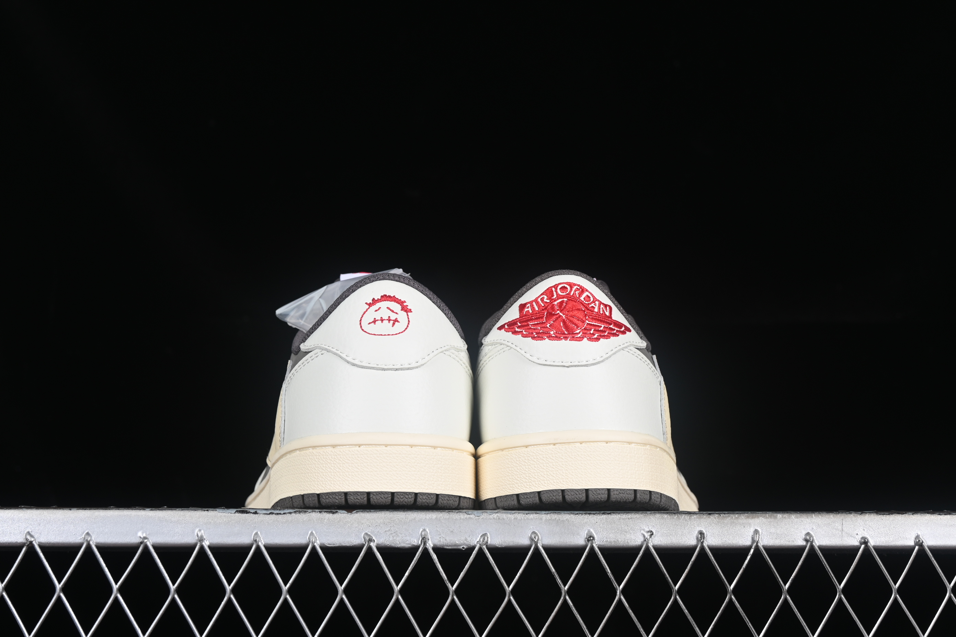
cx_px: 478
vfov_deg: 18.2
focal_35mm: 75
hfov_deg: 27.0
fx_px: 1992
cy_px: 318
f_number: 8
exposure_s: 1/80
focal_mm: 50
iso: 160
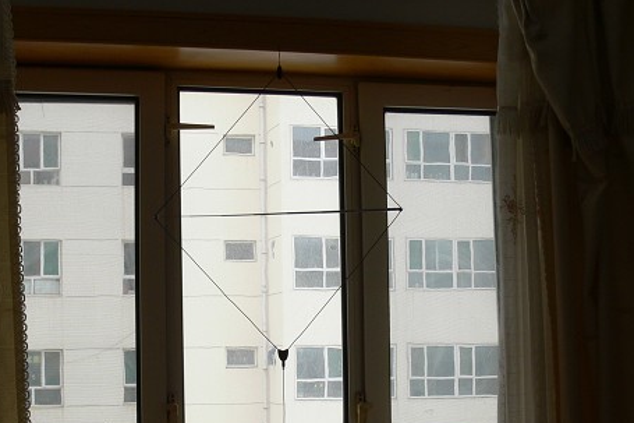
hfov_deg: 31.3
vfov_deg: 20.8
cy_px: 369
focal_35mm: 64
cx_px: 248
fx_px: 1127
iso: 80
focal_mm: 7.4
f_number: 5
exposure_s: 1/100
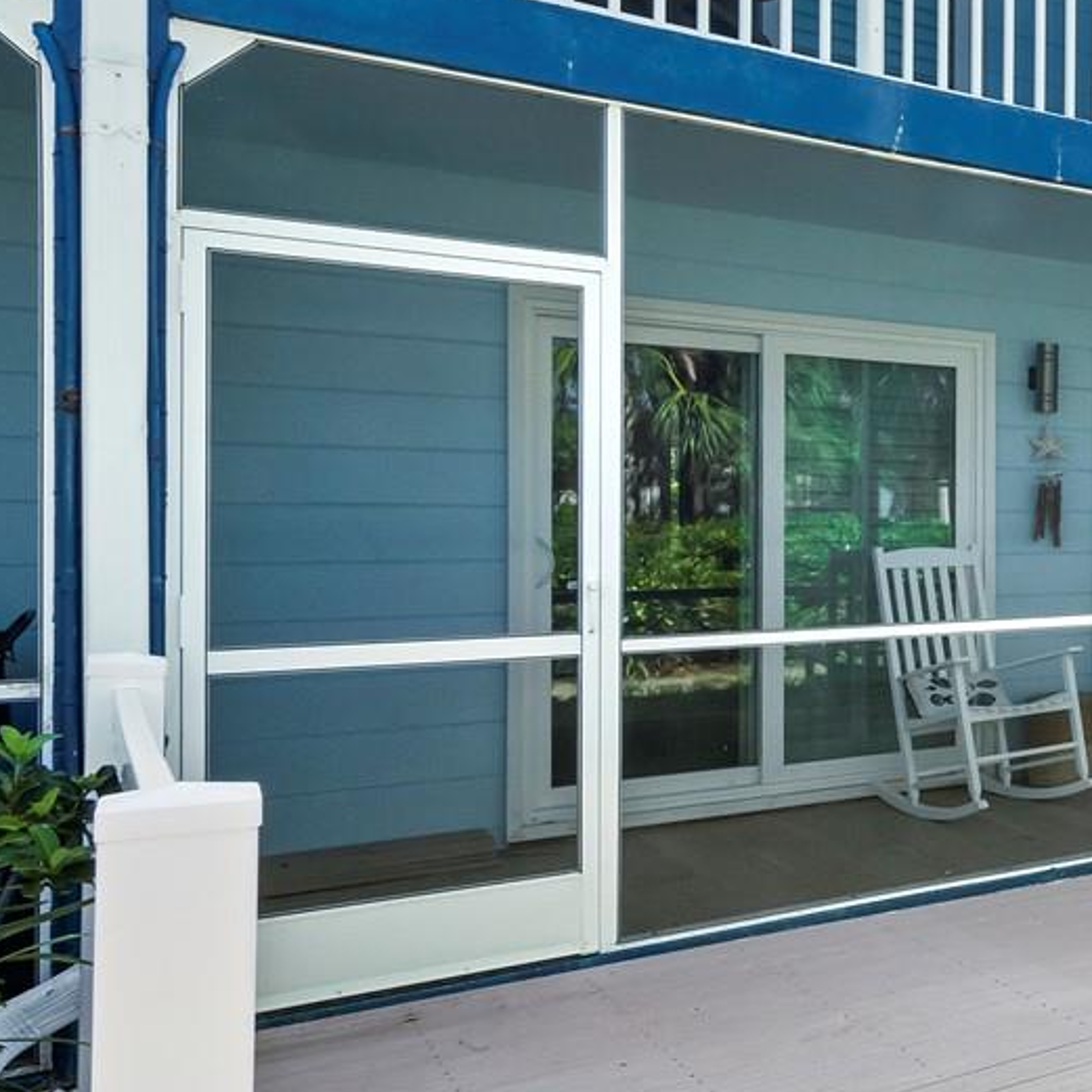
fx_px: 1356
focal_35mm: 38
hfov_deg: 31.2
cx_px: 1498
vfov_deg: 43.9
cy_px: 555
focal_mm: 7
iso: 400
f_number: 11
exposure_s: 1/80
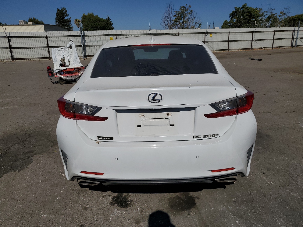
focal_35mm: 26
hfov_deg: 67.3
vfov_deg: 53.1
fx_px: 228
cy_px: 114
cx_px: 152
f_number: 1.5
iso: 53
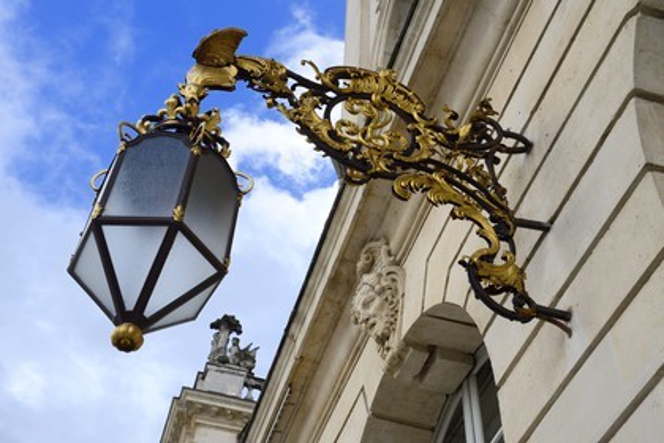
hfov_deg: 41.1
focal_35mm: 48
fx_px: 885
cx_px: 332
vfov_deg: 28.1
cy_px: 222
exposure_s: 1/160
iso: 200
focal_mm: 48
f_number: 10
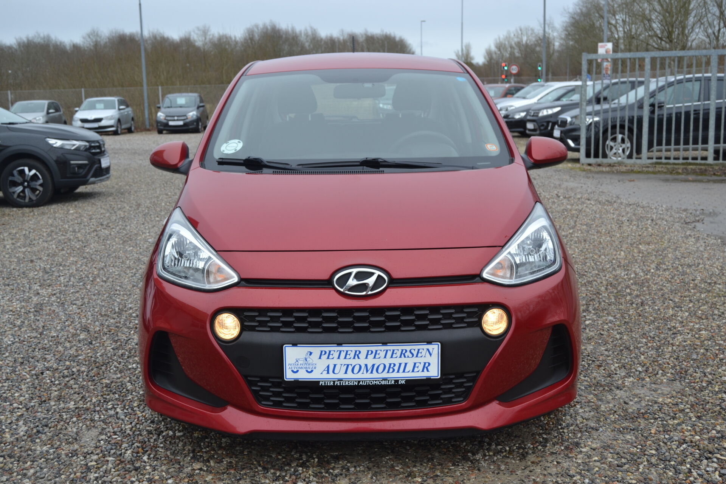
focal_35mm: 39
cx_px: 363
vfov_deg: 34.2
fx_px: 786
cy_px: 242
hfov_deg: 49.6
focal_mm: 26
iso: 100
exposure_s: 1/125
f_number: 5.6
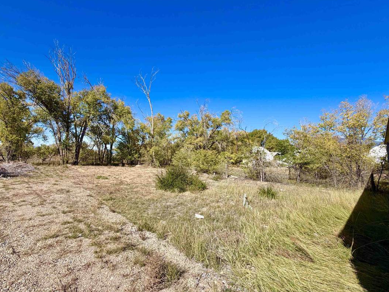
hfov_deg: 90.5
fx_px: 191
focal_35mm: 17
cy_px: 137
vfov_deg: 74.7
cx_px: 168
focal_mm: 2.22
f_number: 2.2
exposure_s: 1/770
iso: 20
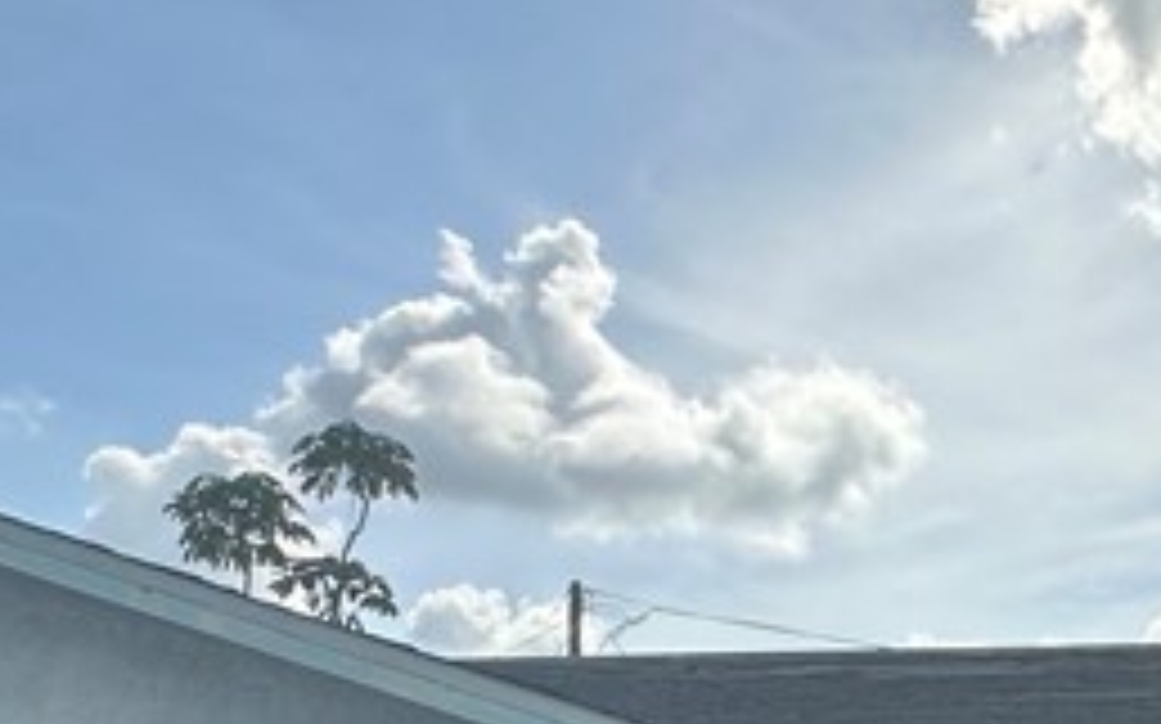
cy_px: 769
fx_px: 1866
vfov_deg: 21.0
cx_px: 1130
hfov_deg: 32.2
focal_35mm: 59
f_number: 2.2
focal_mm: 2.22
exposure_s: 1/4831
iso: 50
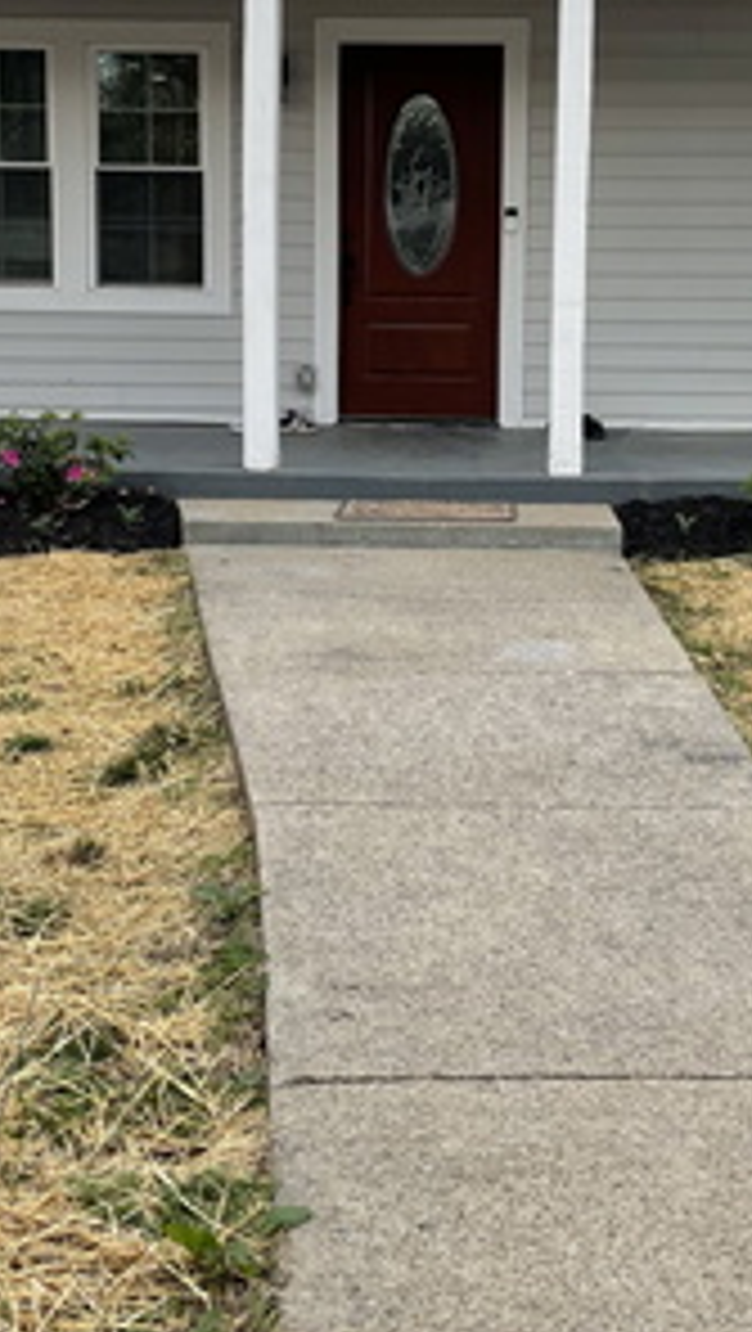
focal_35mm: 51
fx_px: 1804
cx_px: 387
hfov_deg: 23.5
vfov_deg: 40.0
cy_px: 425
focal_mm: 4.2
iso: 32
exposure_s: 1/779
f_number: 1.6
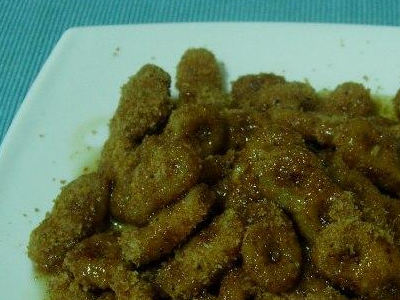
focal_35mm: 76
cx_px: 301
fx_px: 878
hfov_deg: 25.4
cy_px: 275
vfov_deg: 19.0
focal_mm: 7.8
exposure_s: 1/9.7
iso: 200
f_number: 2.8
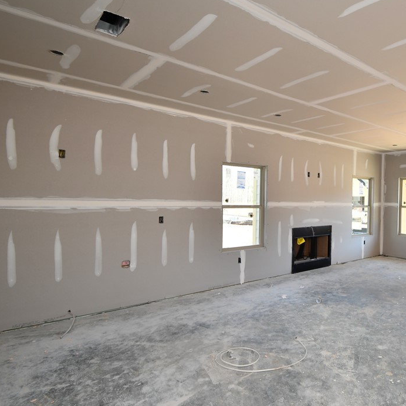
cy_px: 205
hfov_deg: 72.7
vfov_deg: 74.8
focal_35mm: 20
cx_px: 269
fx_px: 265
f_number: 4.5
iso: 200
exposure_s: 1/80
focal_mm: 10
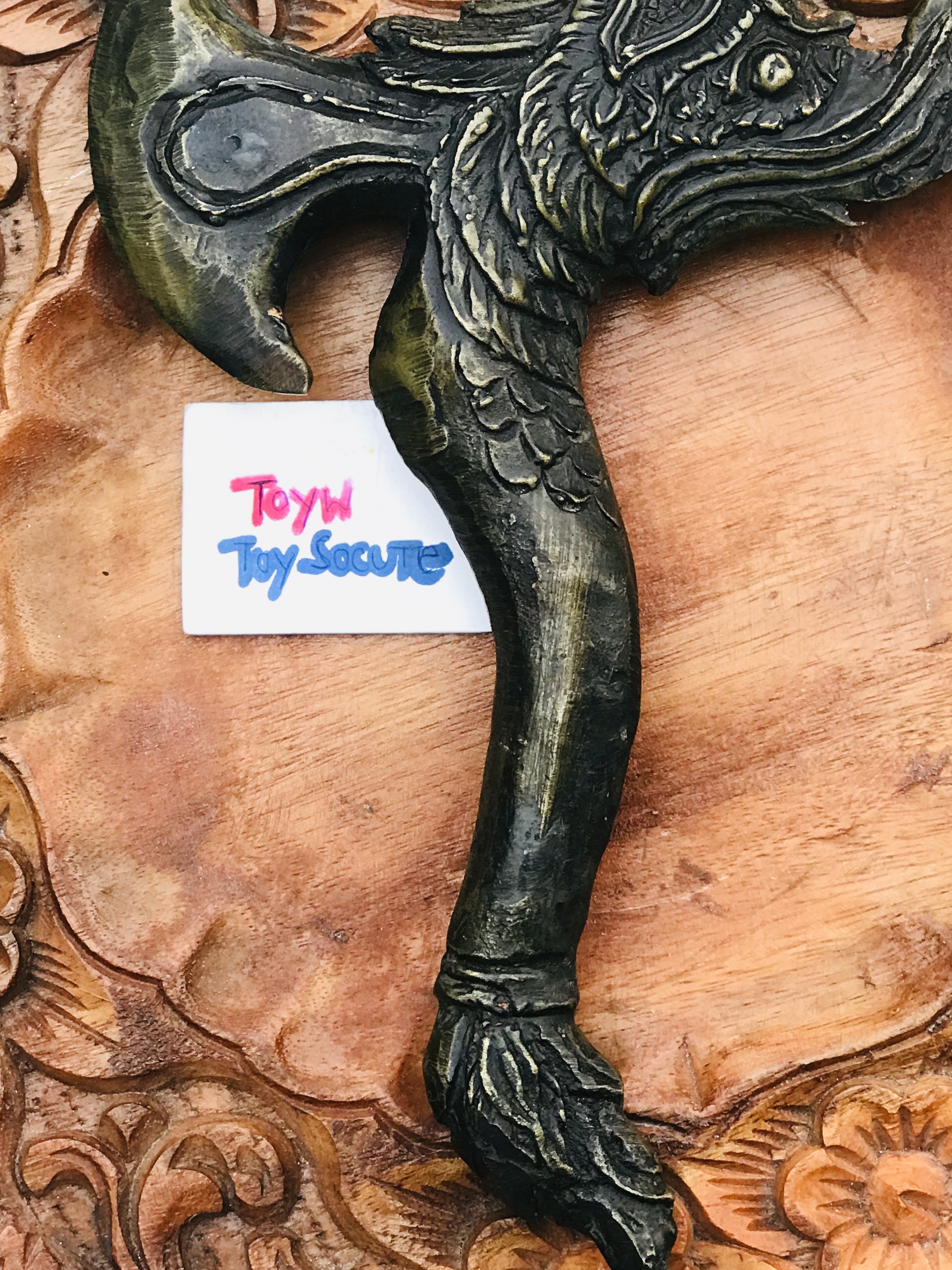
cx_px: 591
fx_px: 2677
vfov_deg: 26.6
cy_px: 545
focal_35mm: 73
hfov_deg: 20.1
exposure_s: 1/50
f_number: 2.8
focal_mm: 6.6
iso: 40
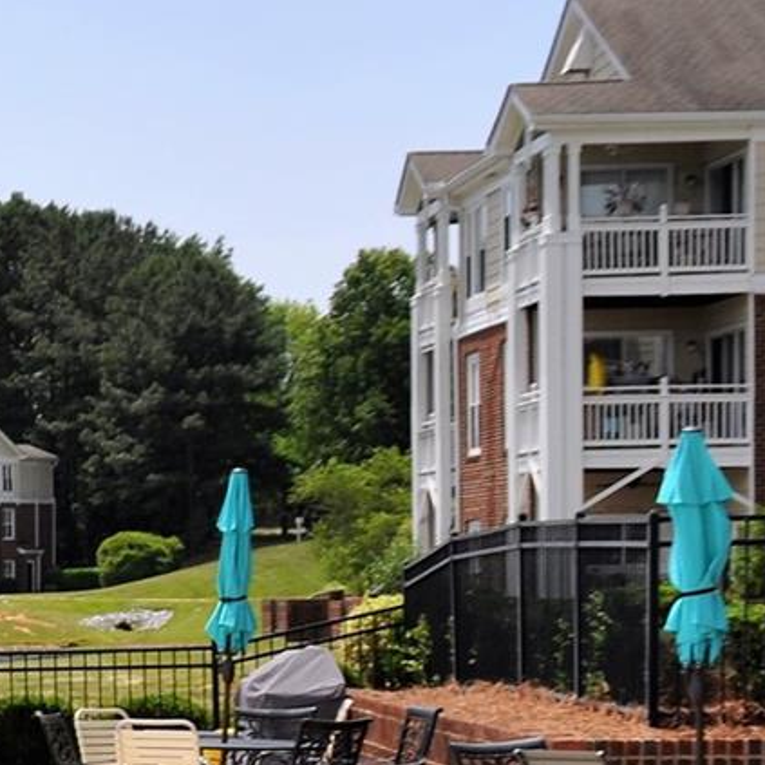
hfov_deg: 10.3
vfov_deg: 11.2
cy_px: 734
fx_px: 3852
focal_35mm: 154
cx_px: -823
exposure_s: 1/400
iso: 200
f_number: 10
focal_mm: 25
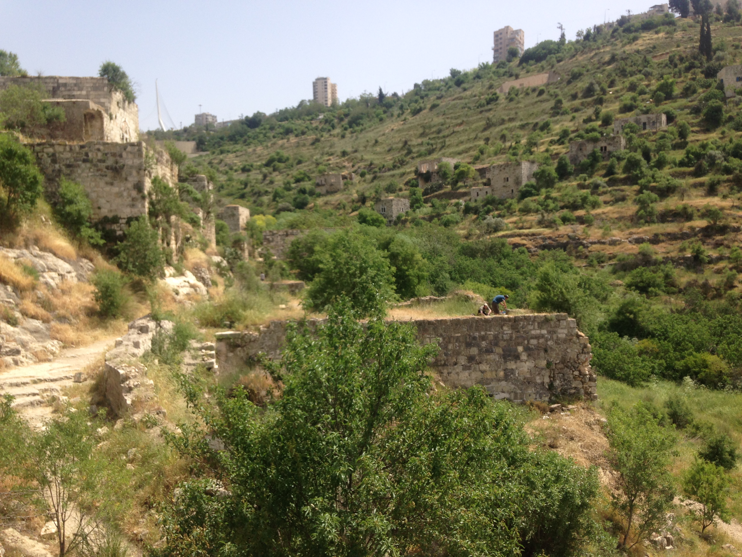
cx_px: 371
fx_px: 707
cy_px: 278
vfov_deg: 42.9
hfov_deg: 55.4
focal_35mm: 33
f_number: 2.4
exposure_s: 1/1466
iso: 50
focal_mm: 4.12
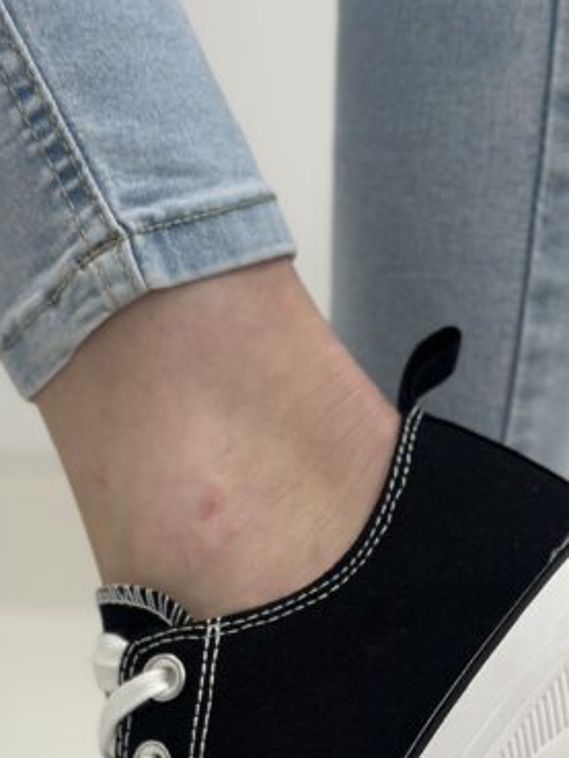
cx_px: 236
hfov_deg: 14.2
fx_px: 2278
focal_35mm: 104
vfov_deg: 18.3
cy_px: 781
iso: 125
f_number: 1.78
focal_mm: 6.86
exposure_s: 1/100
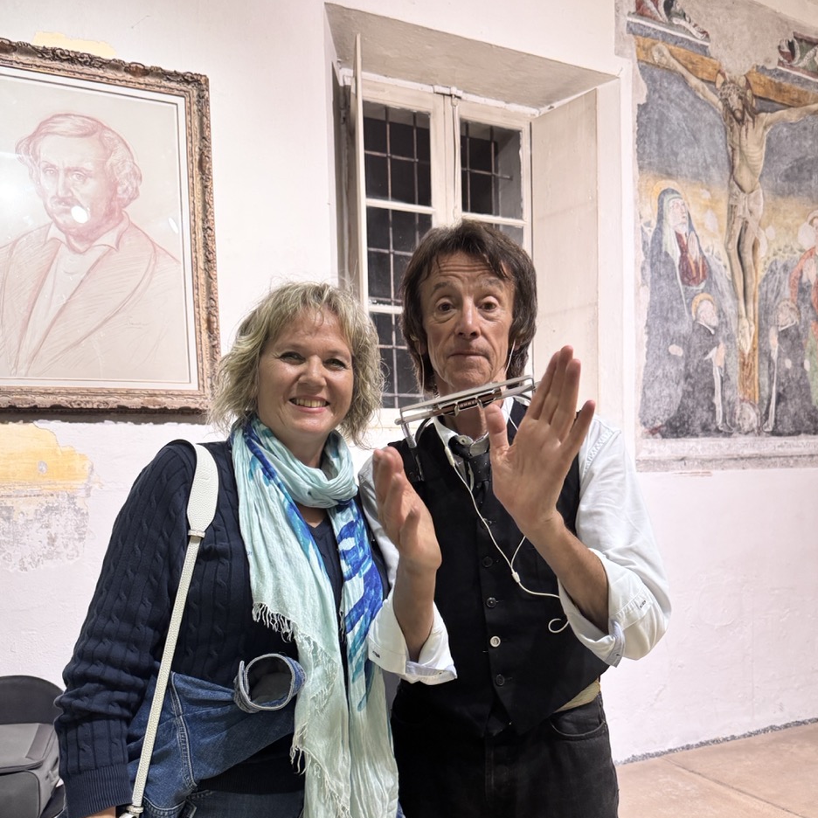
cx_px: 406
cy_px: 503
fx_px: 775
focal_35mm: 29
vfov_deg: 55.1
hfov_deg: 55.6
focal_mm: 6.76
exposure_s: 1/50
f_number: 1.78
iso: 250
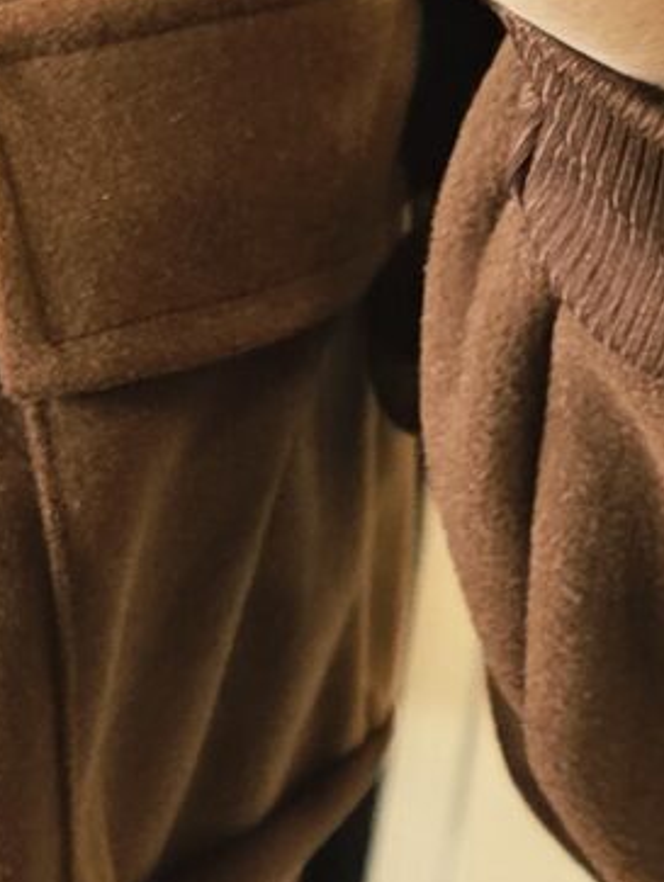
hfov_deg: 8.6
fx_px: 4136
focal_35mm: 162
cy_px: 1171
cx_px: -718
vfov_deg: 11.8
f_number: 1.7
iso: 400
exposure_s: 1/100
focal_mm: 6.3
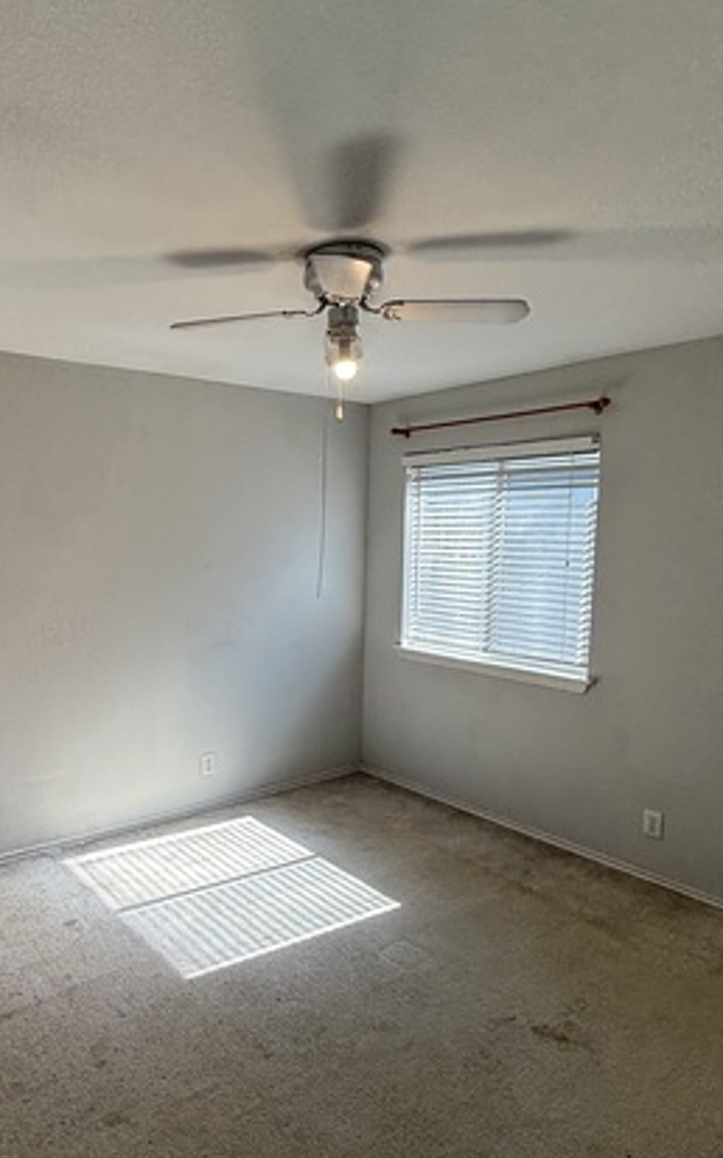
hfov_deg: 51.7
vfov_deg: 77.1
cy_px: 600
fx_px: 725
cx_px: 227
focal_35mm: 23
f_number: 2.2
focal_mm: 2.22
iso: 64
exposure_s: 1/224
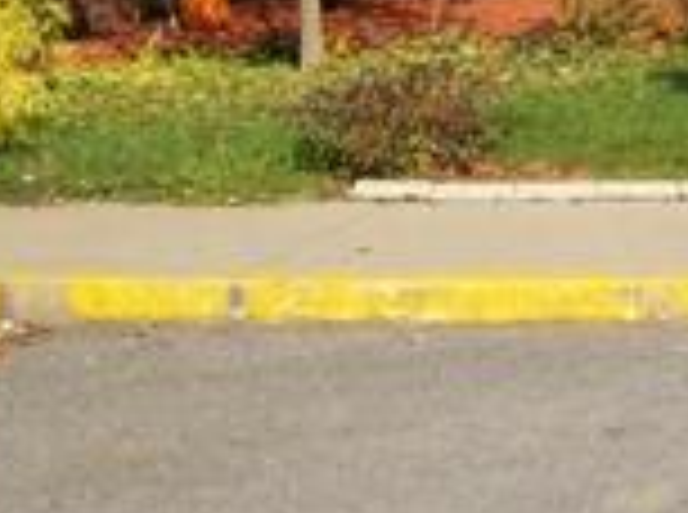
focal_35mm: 151
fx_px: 2994
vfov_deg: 9.4
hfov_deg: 11.7
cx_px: 1380
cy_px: -331
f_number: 4.8
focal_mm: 6
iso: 80
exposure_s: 1/485
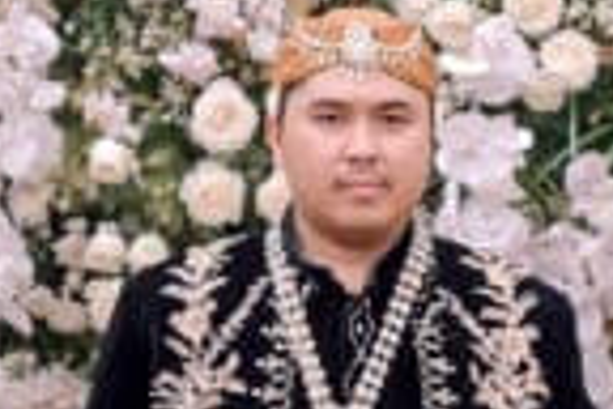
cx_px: 762
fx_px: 6640
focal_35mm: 390
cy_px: 277
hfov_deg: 5.3
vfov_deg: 3.5
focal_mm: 55
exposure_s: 1/80
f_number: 4.5
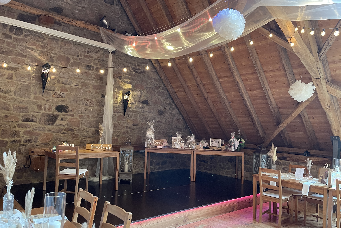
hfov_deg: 67.4
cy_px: 120
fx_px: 256
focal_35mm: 27
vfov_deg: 47.9
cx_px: 164
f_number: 1.6
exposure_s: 1/50
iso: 400
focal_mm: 5.1
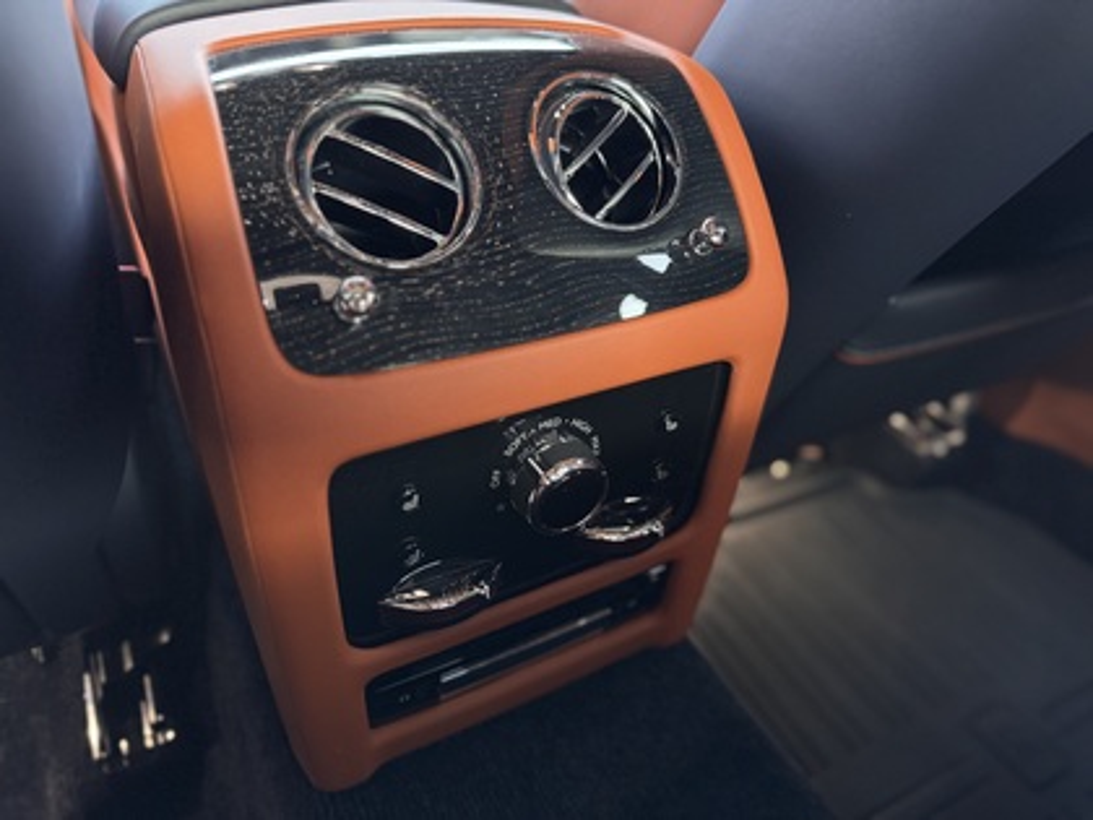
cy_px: 410
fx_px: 758
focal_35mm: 24
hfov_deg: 71.6
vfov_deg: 56.8
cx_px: 546
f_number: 1.78
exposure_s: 1/50
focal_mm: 6.76
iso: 500
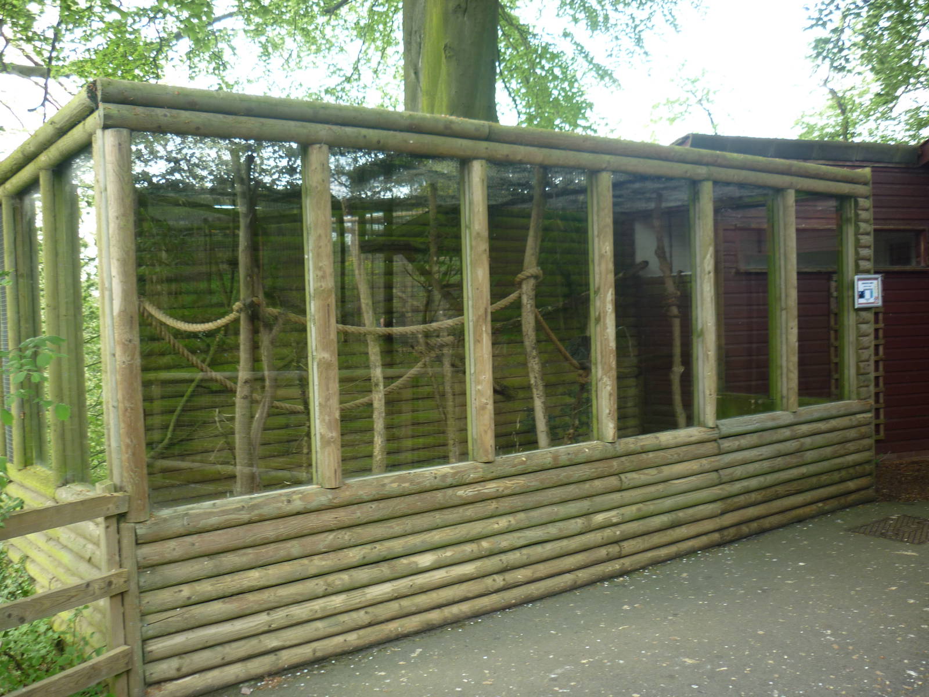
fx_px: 886
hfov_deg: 55.4
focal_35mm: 33
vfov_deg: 42.9
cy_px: 348
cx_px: 464
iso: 80
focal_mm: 5.5
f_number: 2.8
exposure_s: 1/30
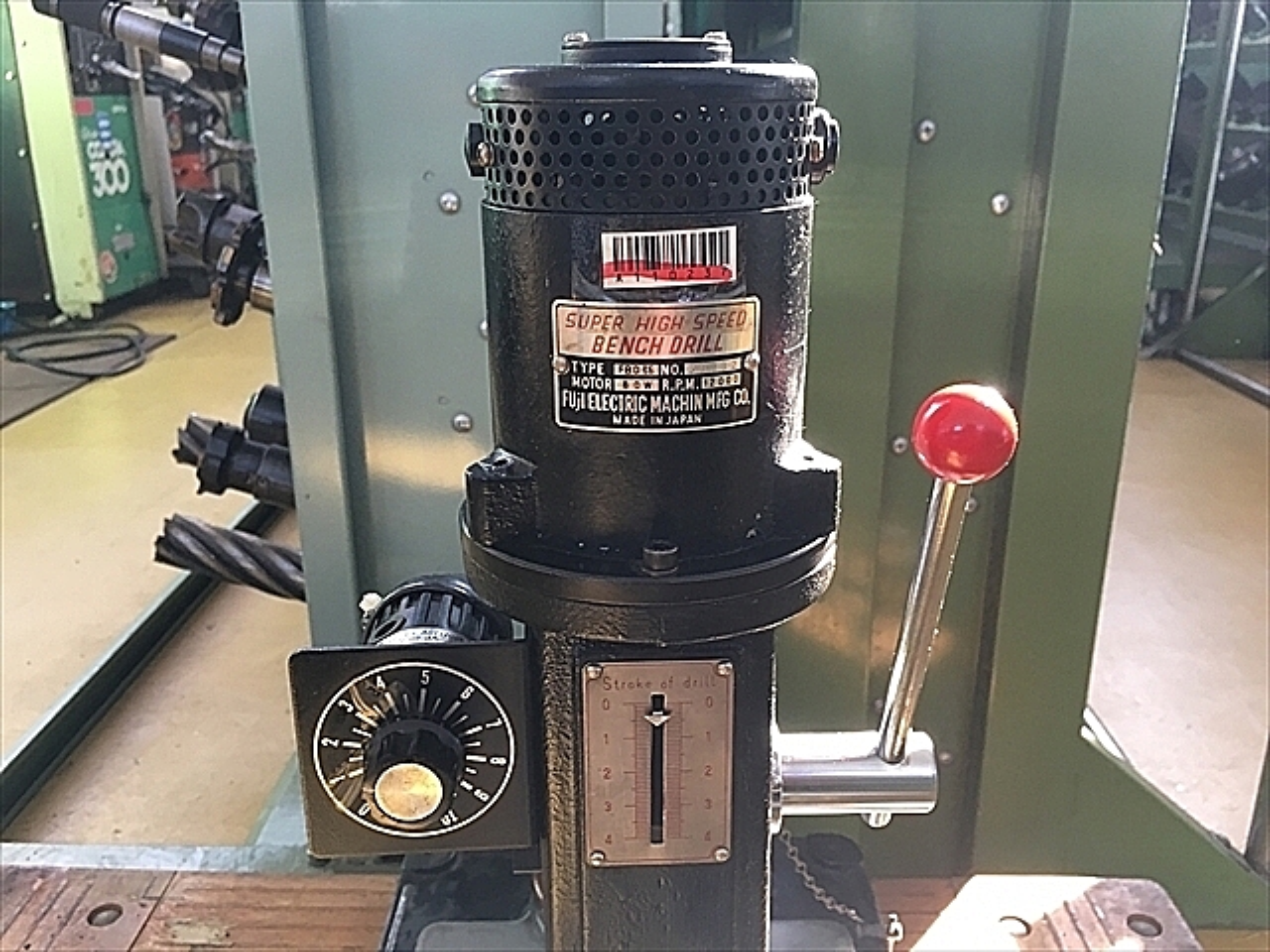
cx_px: 635
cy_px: 476
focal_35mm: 29
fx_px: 1064
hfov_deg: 61.7
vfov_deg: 48.2
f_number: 2.2
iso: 80
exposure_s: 1/30
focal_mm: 4.15
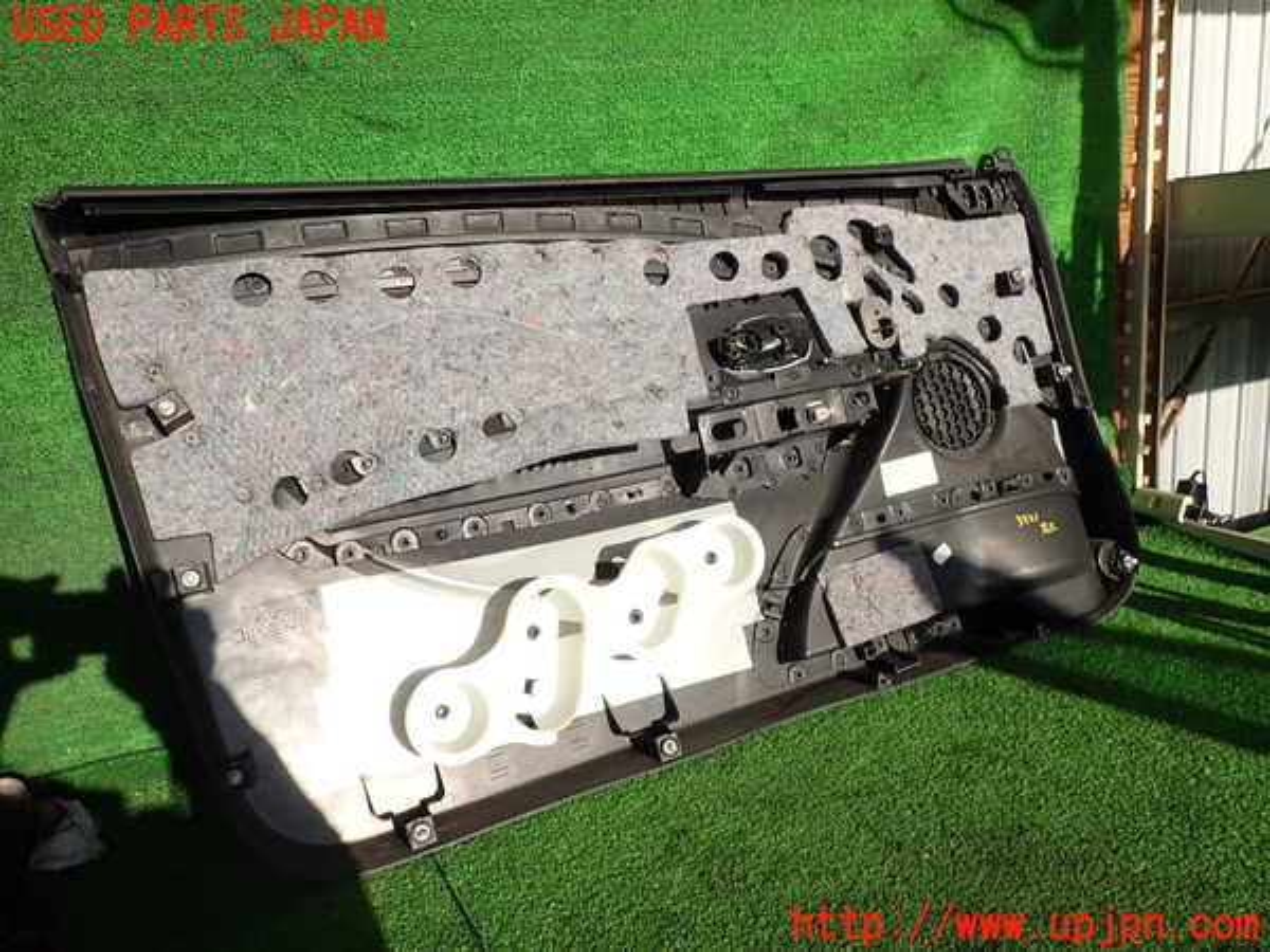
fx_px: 917
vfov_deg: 54.9
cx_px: 635
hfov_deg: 69.4
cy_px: 476
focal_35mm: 25
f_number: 2.8
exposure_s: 1/1000
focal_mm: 4.5
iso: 100
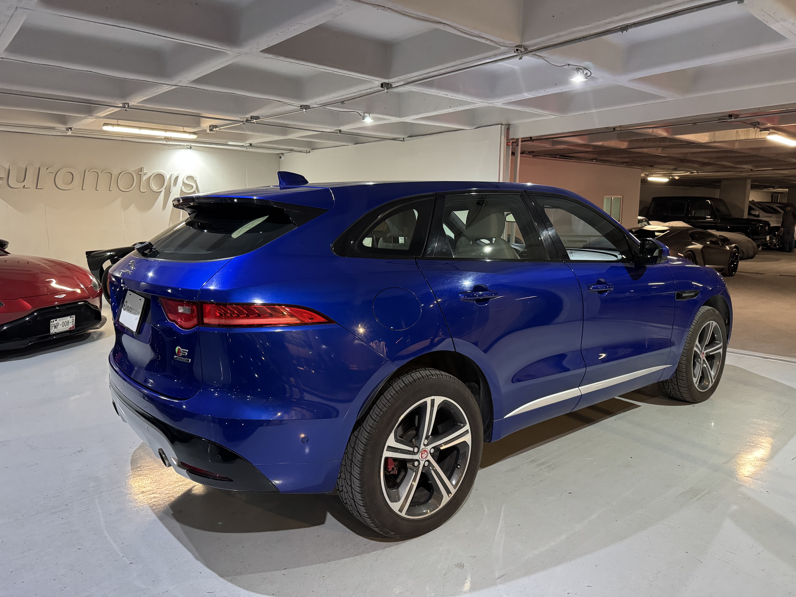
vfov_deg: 56.8
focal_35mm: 24
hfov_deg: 71.6
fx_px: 552
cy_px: 298
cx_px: 398
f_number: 1.78
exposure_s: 1/60
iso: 800
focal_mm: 6.76
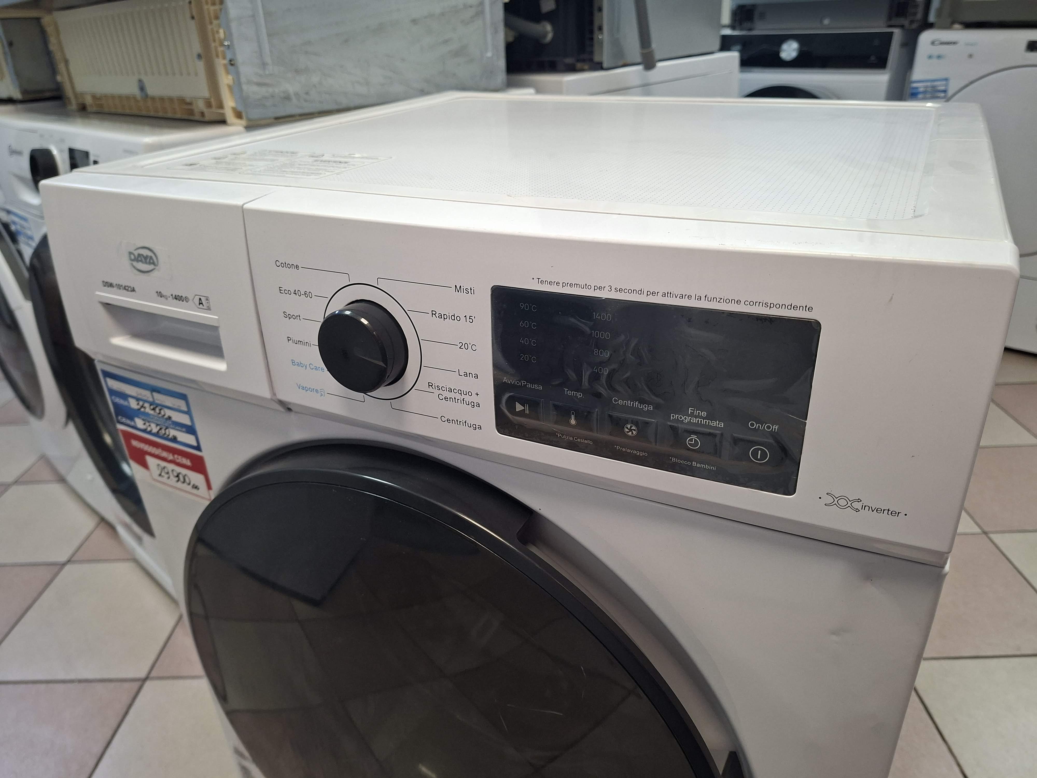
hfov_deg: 73.9
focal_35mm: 23
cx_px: 518
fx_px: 689
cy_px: 389
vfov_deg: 58.9
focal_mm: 5.54
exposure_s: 1/50
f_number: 1.8
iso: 250
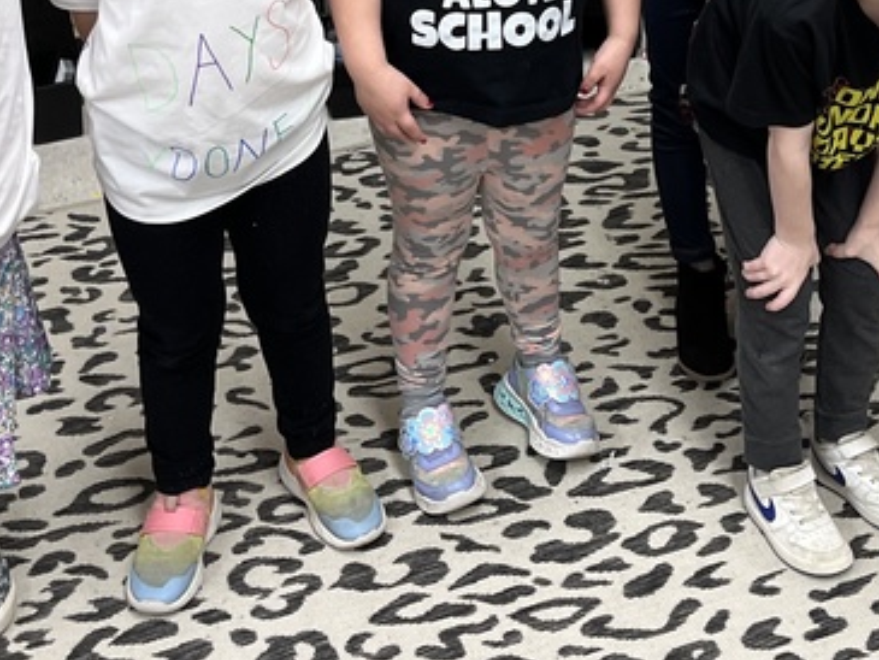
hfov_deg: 26.4
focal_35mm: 73
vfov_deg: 19.1
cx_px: 641
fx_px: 1854
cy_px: -130
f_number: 1.6
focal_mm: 5.1
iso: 80
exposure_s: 1/60
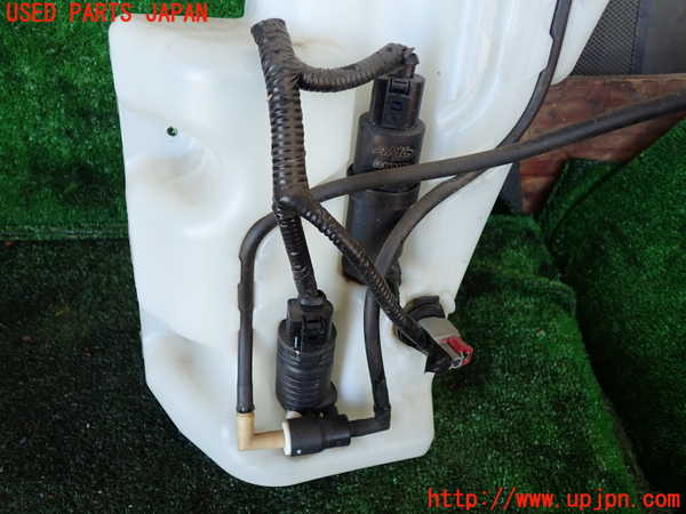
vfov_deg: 46.8
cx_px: 343
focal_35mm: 30
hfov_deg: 60.0
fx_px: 595
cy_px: 257
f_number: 2.3
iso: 200
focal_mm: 5.4
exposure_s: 1/60
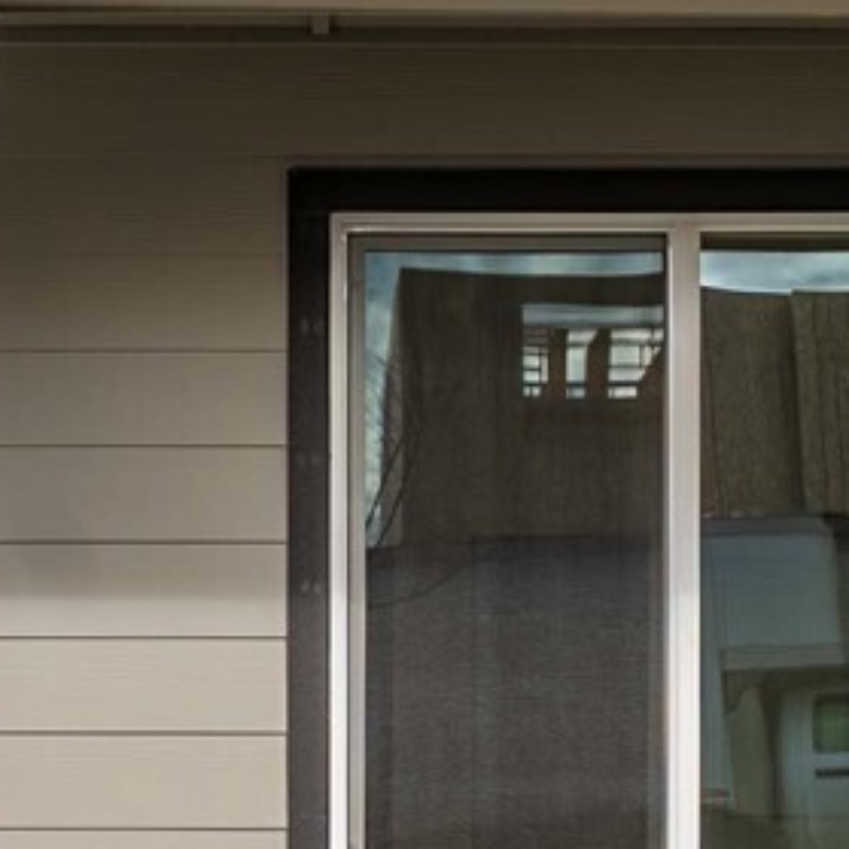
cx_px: 348
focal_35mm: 98
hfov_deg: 17.7
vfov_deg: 17.4
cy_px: 831
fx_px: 2719
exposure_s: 1/80
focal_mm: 19
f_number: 7.1
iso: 80
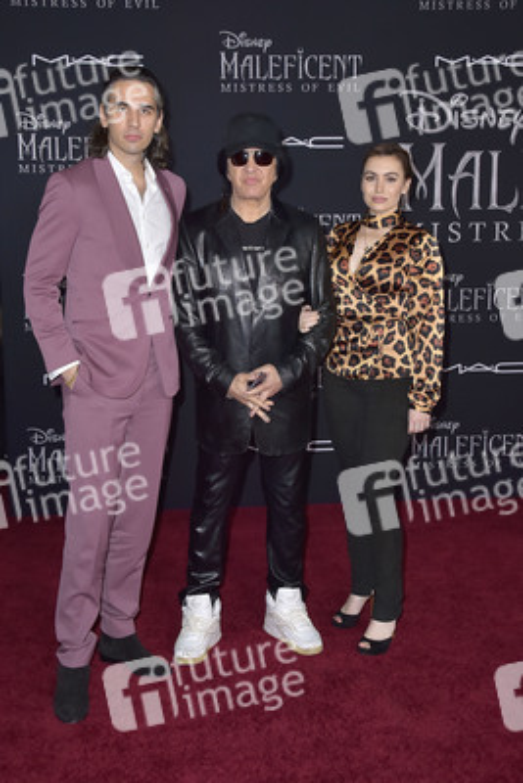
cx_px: 262
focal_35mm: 42
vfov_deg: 46.4
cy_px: 392
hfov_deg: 31.9
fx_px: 914
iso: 500
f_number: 7.1
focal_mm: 42
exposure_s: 1/250
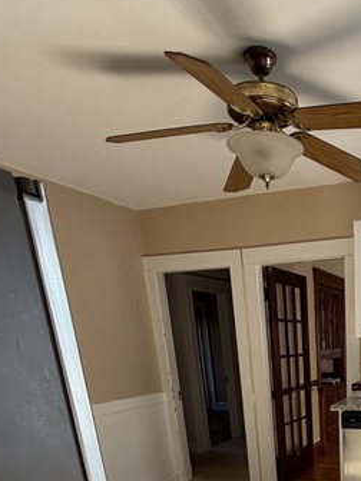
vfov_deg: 46.3
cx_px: 347
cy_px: 494
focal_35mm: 32
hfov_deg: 39.8
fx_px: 445
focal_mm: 2.22
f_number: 2.2
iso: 80
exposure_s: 1/121
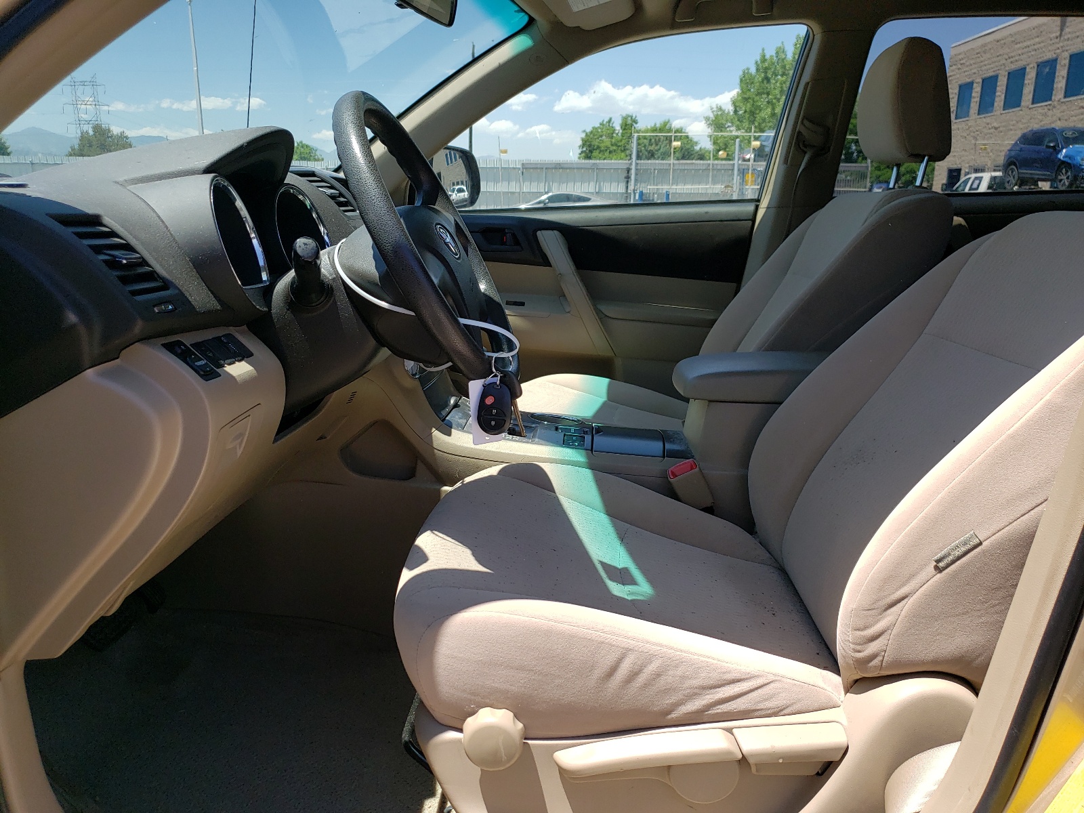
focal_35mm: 26
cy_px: 406
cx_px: 542
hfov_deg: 67.3
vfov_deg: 53.1
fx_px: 814
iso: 50
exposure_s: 1/1429
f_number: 1.5
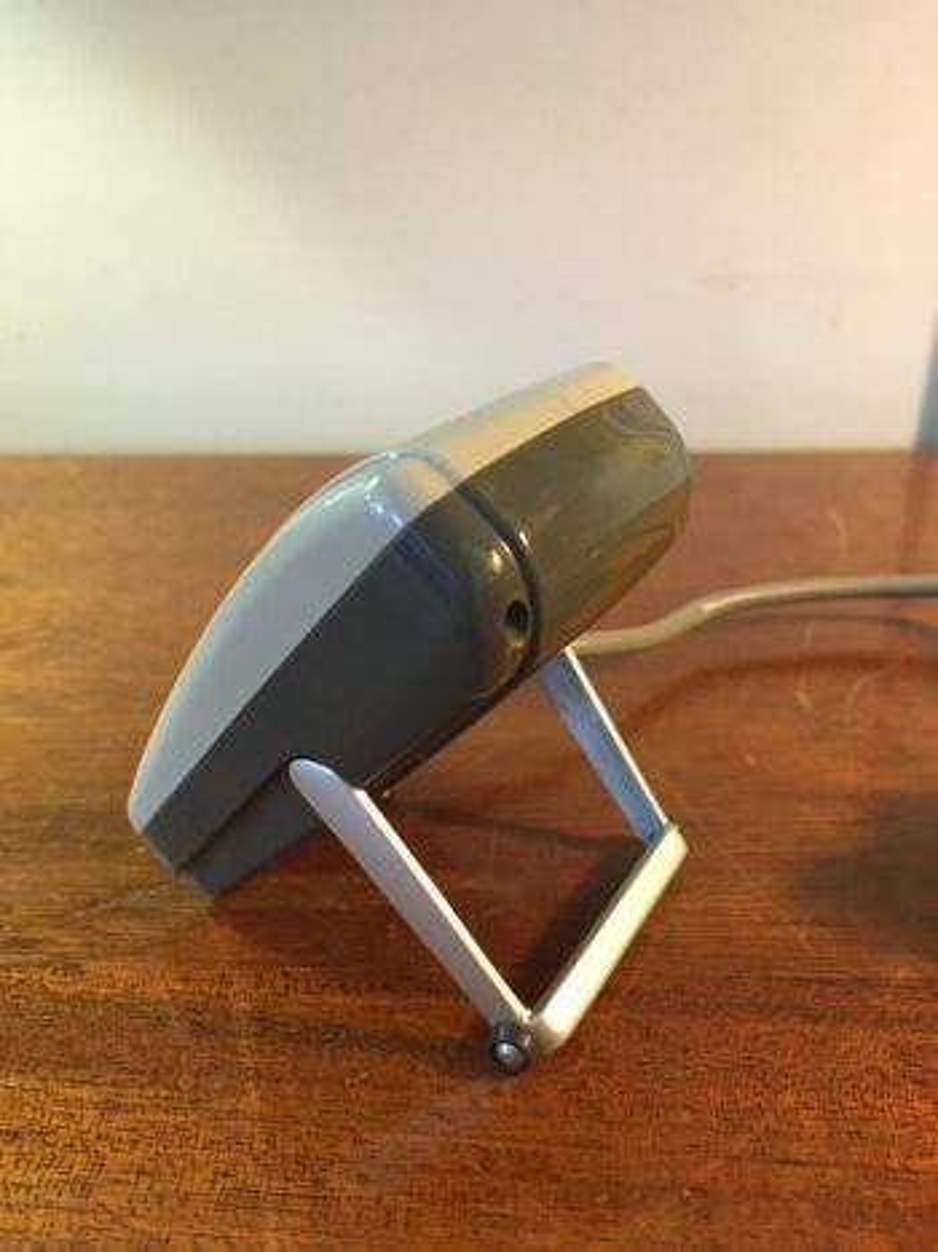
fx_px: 1048
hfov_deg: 48.2
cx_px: 469
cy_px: 626
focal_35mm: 29
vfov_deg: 61.7
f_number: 2.2
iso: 200
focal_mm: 4.15
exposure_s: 1/25
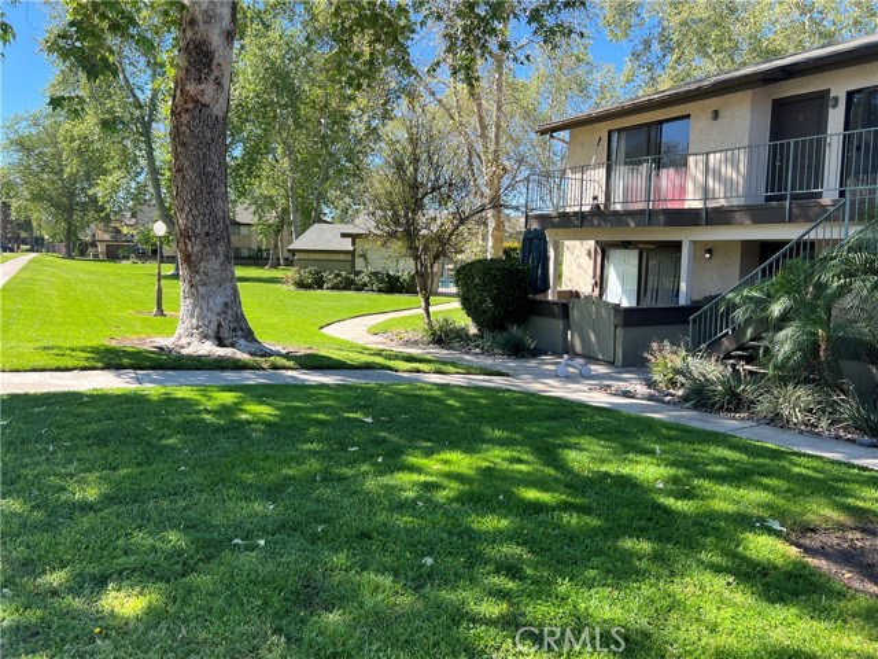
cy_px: 330
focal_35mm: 26
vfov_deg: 53.1
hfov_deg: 67.3
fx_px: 659
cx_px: 439
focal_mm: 5.7
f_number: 1.5
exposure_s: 1/965
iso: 50
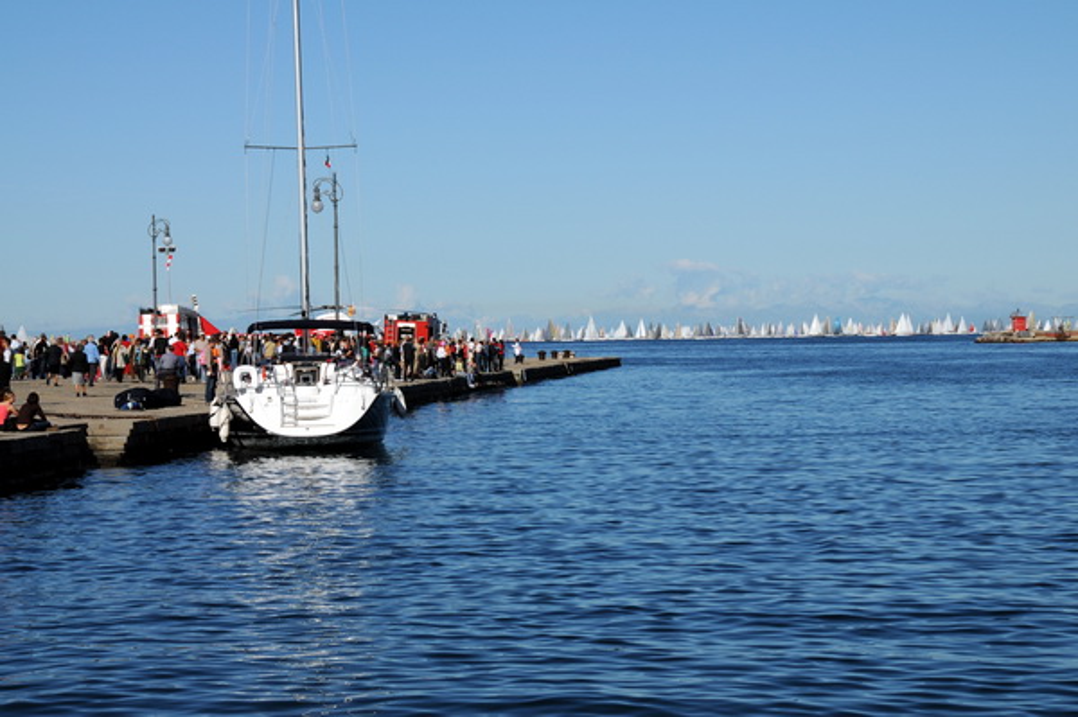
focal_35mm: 93
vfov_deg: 14.7
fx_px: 2782
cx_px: 539
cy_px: 358
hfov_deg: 21.9
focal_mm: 62
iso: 200
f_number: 13
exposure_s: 1/640
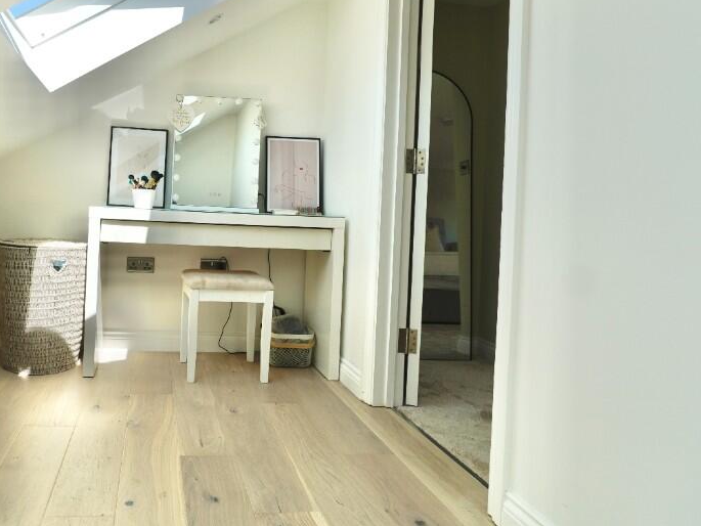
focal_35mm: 24
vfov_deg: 56.9
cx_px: 193
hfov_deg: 68.5
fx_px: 480
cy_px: 206
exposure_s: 1/250
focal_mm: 11
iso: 100
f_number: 5
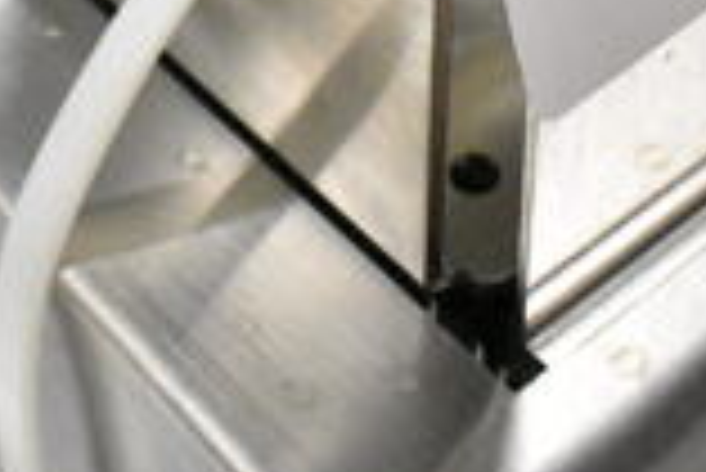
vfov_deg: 12.1
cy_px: -342
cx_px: 315
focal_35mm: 105
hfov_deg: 19.4
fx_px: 2061
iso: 6400
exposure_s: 1/200
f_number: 7.1
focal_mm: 18
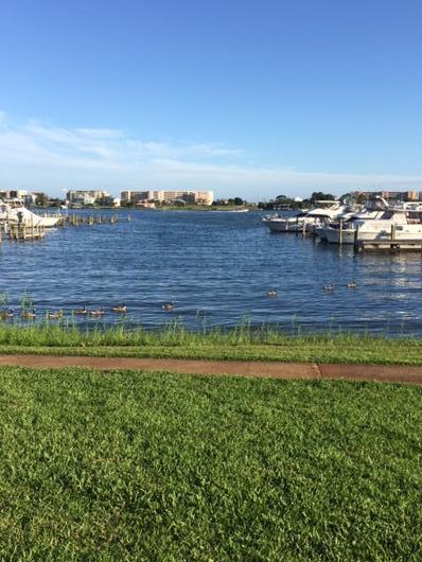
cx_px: 246
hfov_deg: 40.6
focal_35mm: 35
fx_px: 568
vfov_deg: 52.6
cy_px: 288
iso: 32
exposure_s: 1/1364
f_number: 2.2
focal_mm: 4.15
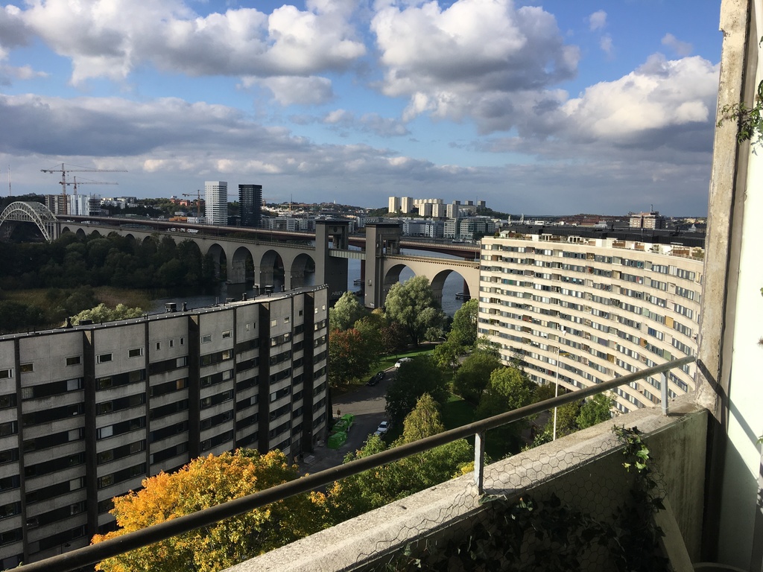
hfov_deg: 61.7
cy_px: 286
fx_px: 639
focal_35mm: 29
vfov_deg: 48.2
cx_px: 382
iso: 25
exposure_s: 1/1637
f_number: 2.2
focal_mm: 4.15
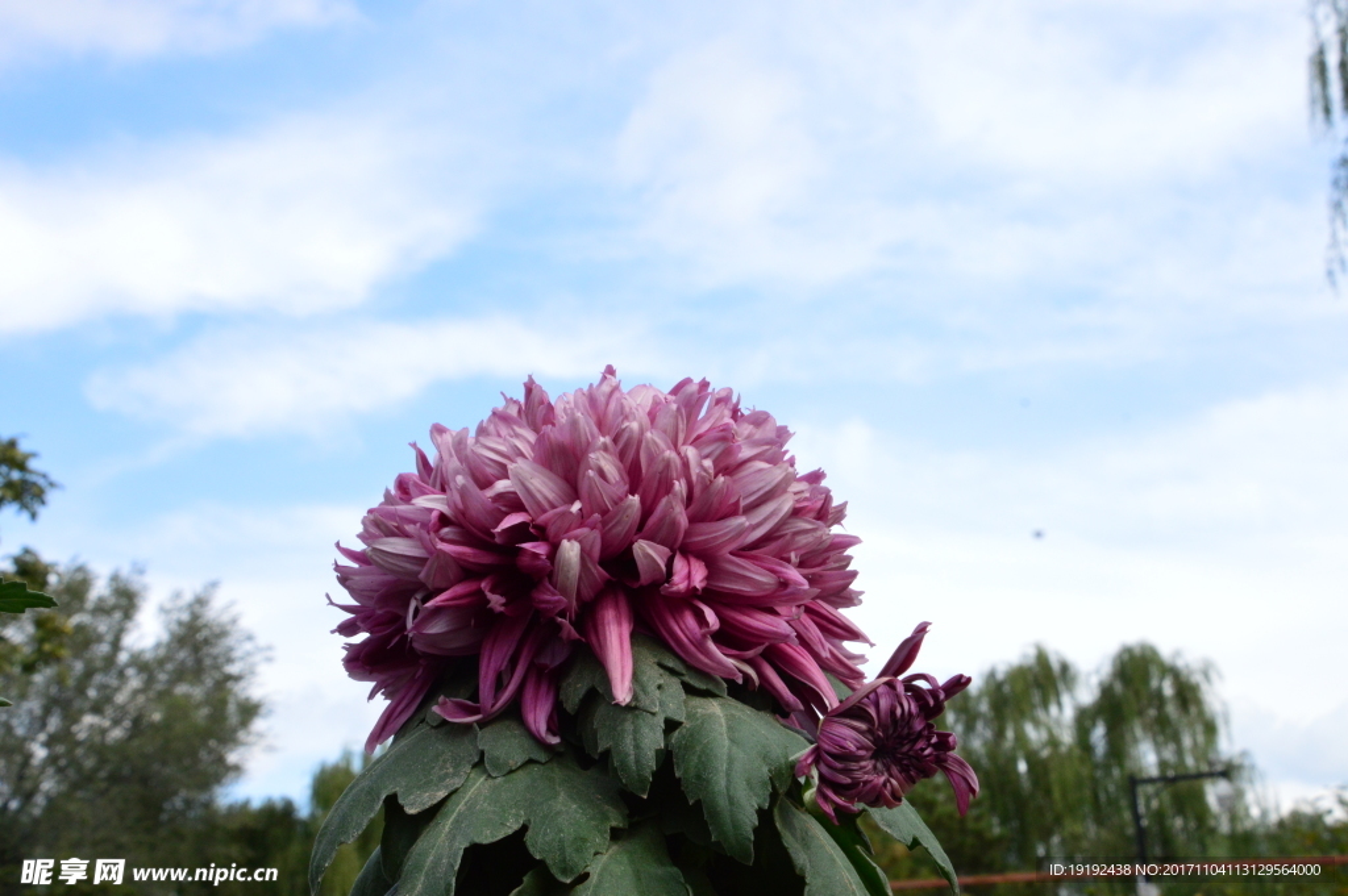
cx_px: 674
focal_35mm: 52
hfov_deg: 37.9
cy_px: 448
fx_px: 1964
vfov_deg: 25.7
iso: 1100
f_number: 20
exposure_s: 1/250
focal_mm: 35
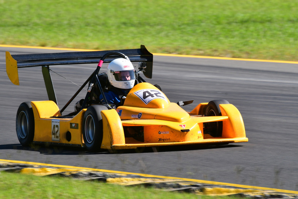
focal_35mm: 750
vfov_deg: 1.8
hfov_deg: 2.7
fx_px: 6210
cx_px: 149
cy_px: 100
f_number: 11
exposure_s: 1/400
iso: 400
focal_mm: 500
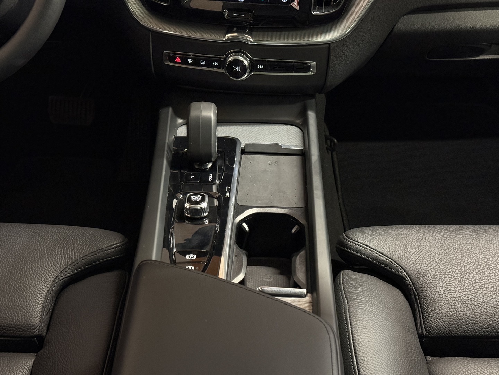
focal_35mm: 48
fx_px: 692
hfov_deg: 39.7
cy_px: 188
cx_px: 250
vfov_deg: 30.3
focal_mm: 6.76
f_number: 1.78
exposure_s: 1/40
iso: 500
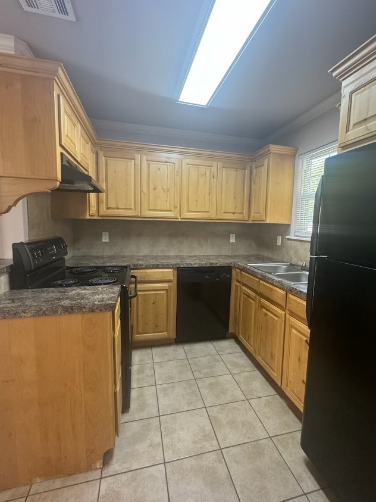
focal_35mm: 17
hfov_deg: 74.6
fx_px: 246
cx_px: 203
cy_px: 248
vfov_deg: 91.0
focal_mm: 2.22
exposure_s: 1/120
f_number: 2.2
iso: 250
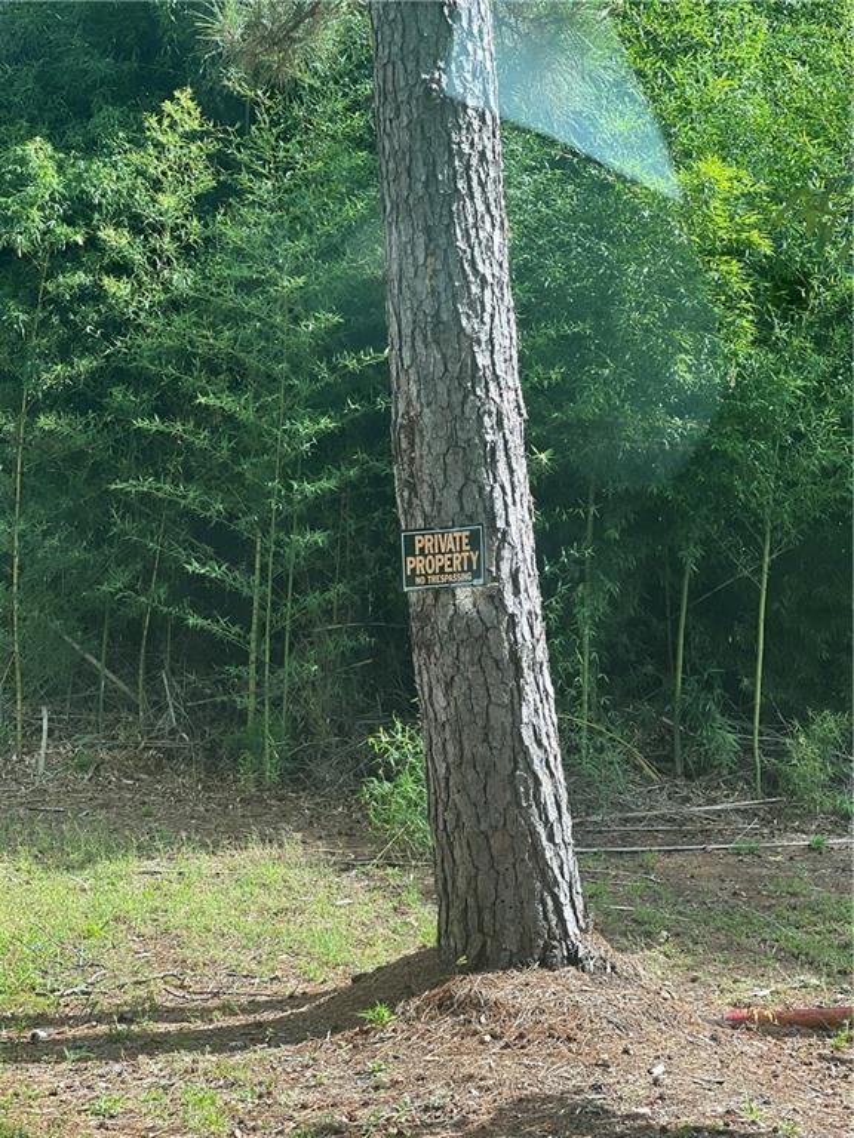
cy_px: 569
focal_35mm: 77
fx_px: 2533
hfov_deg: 19.1
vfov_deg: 25.3
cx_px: 427
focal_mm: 9
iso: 40
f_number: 2.8
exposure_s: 1/121
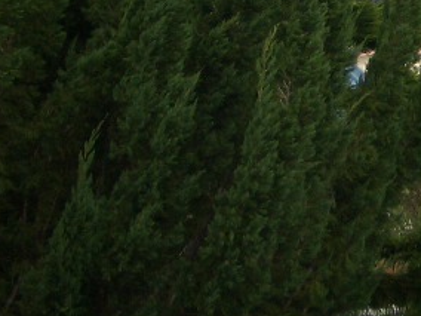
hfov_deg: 15.2
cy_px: -96
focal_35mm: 126
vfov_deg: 11.5
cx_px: 470
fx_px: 1532
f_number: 2.6
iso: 50
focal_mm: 5.8
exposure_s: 1/80
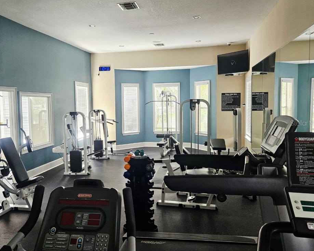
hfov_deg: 68.0
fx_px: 232
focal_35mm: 25
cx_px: 148
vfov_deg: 56.8
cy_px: 123
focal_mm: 5.4
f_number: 1.8
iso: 250
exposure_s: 1/120
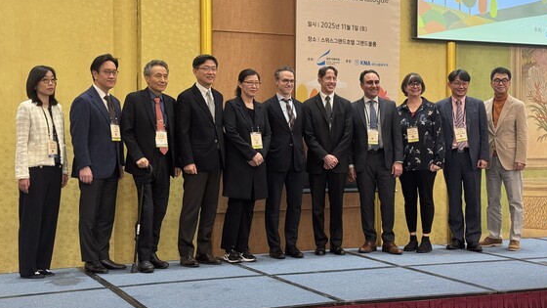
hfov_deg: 37.2
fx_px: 812
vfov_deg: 21.4
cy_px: 136
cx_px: 274
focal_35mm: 56
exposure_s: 1/60
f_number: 1.78
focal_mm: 6.76
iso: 250
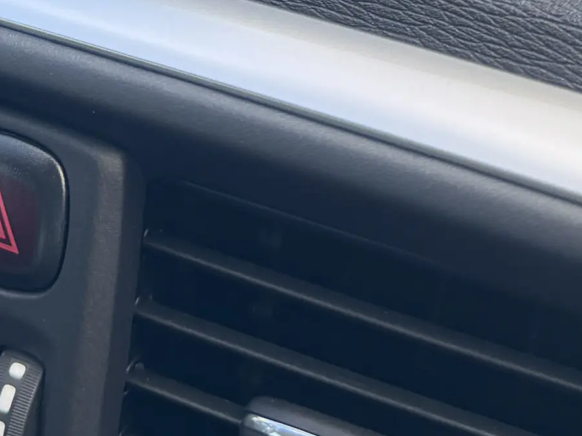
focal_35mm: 103
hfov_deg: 19.0
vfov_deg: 12.7
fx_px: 1732
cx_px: 196
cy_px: -415
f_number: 1.78
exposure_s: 1/159
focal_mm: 6.76
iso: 80
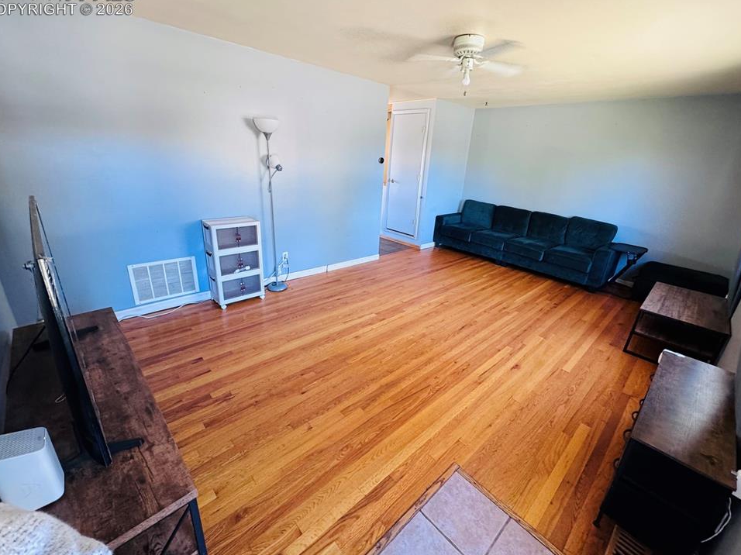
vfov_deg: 81.7
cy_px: 269
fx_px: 321
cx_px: 377
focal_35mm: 15
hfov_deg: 98.2
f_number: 2.2
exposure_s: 1/64
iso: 320
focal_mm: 2.22
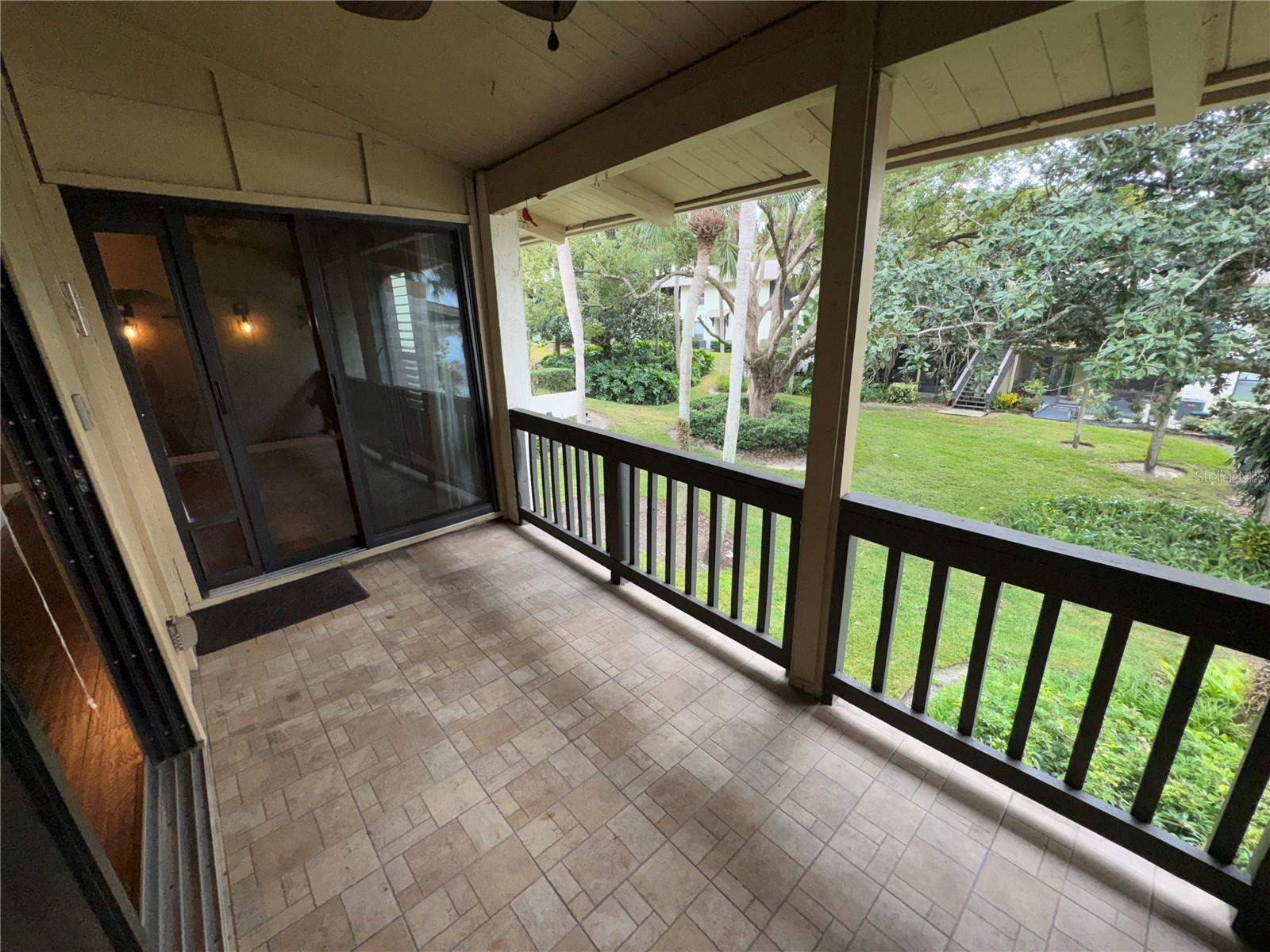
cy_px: 476
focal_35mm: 14
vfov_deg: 85.7
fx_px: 514
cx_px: 635
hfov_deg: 102.1
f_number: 2.2
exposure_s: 1/122
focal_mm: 2.22
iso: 64
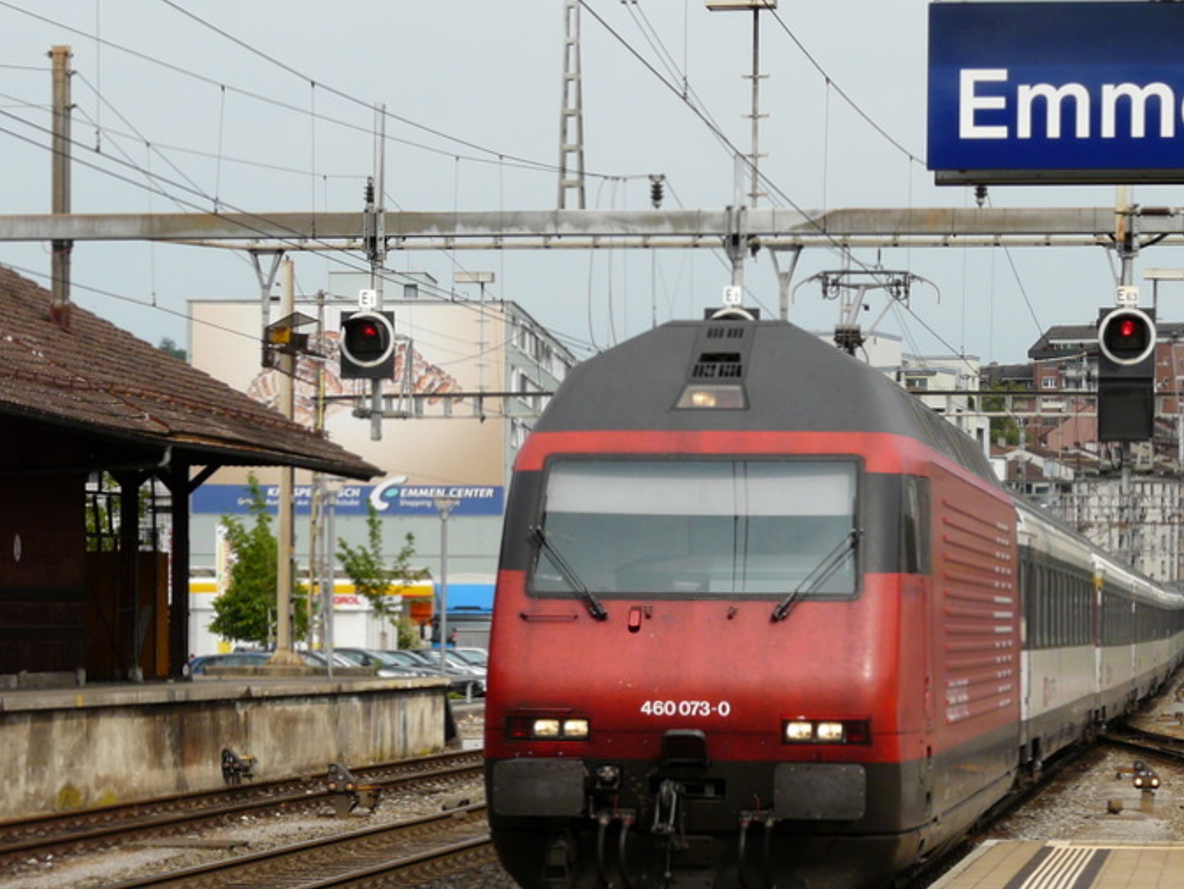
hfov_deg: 14.9
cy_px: 597
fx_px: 4517
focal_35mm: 132
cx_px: 653
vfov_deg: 11.2
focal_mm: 14.7
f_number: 5.6
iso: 100
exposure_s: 1/400
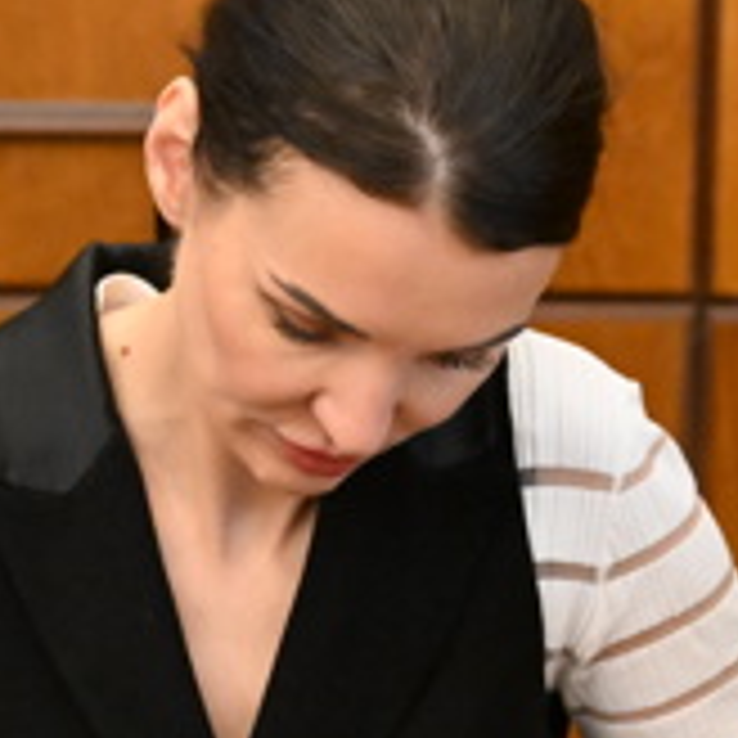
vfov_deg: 8.9
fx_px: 4752
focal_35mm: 197
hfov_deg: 8.7
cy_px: 446
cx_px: -252
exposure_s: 1/640
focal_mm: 55
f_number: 3.5
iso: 10000
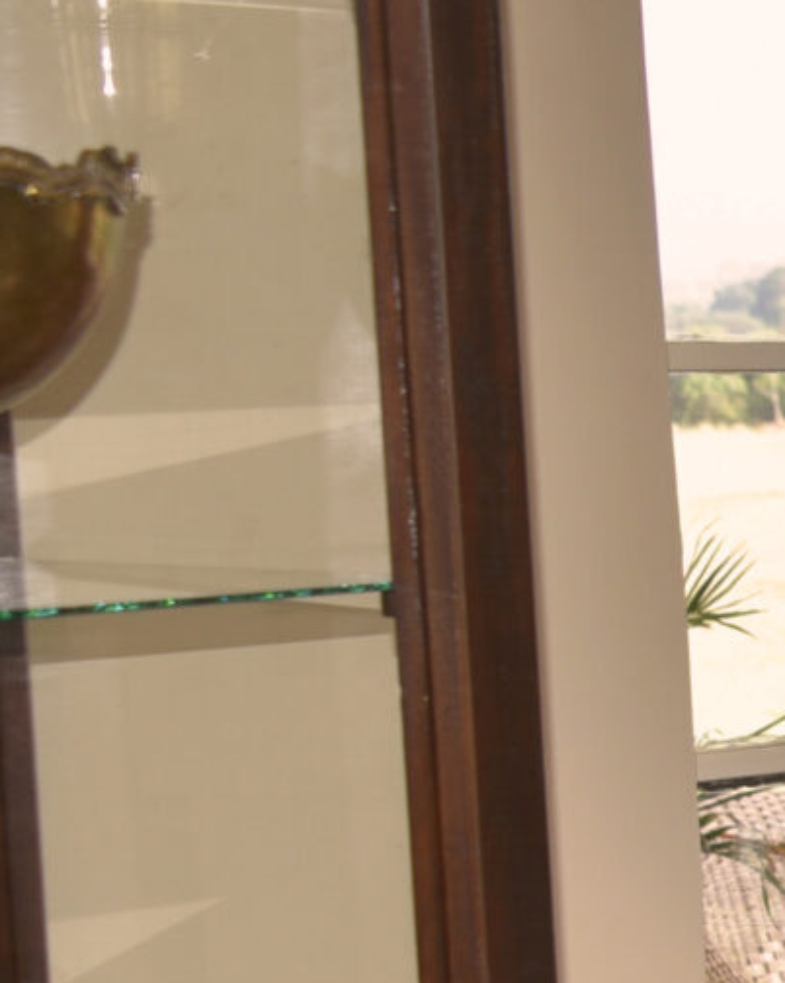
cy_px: 1080
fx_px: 4998
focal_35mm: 172
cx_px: 2339
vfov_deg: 11.1
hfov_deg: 7.8
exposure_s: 1/125
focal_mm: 36
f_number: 5.6
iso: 200
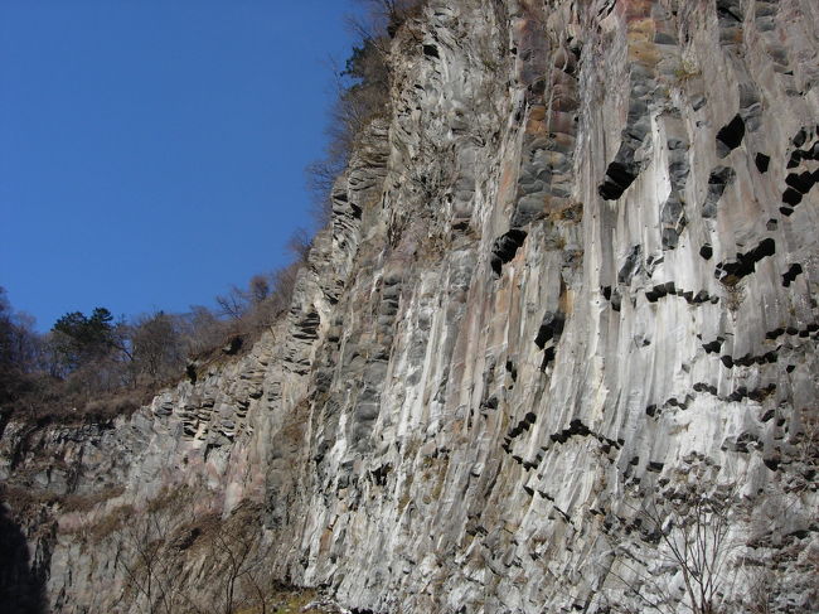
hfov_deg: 49.0
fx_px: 899
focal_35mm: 38
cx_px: 410
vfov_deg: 37.7
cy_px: 307
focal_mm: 7.8
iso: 64
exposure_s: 1/609
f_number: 4.8
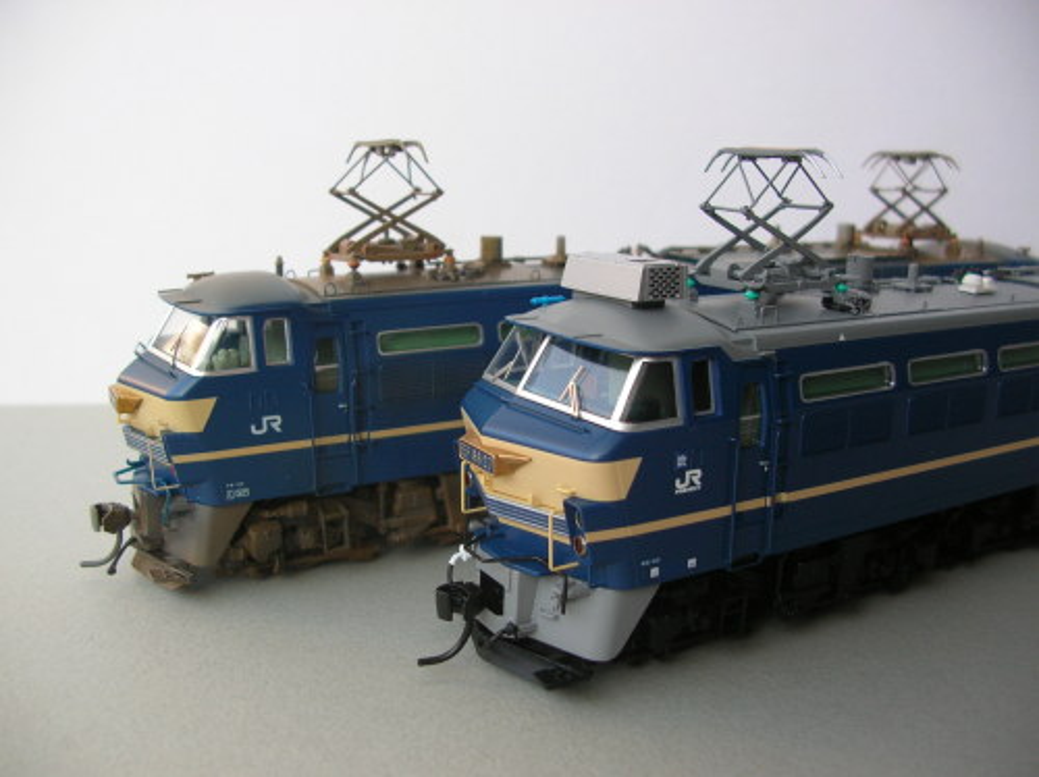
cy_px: 388
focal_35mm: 35
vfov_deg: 40.6
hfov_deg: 52.7
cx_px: 520
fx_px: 1050
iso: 50
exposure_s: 1/83.4
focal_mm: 5.8
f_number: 2.8
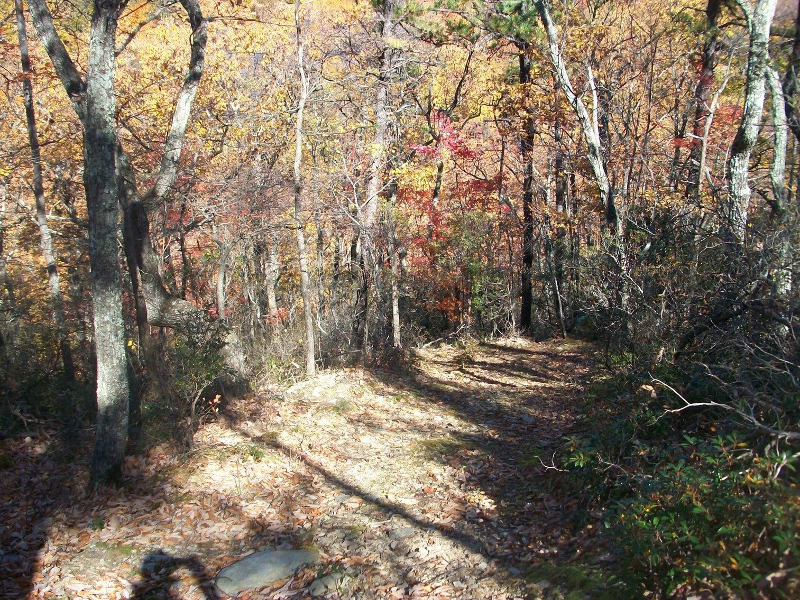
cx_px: 400
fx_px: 786
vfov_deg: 41.8
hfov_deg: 54.0
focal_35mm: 34
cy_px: 300
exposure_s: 1/400
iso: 80
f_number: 2.8
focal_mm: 5.7
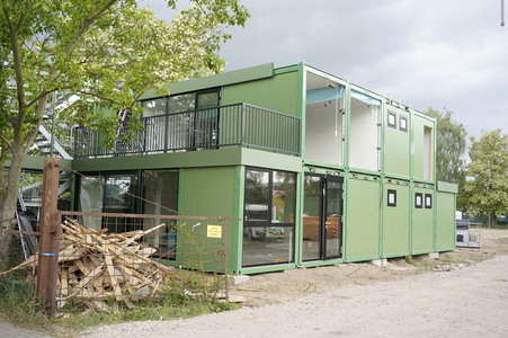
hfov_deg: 54.5
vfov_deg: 37.8
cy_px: 169
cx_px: 254
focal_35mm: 35
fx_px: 494
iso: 320
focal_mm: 35
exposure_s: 1/160
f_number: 6.3
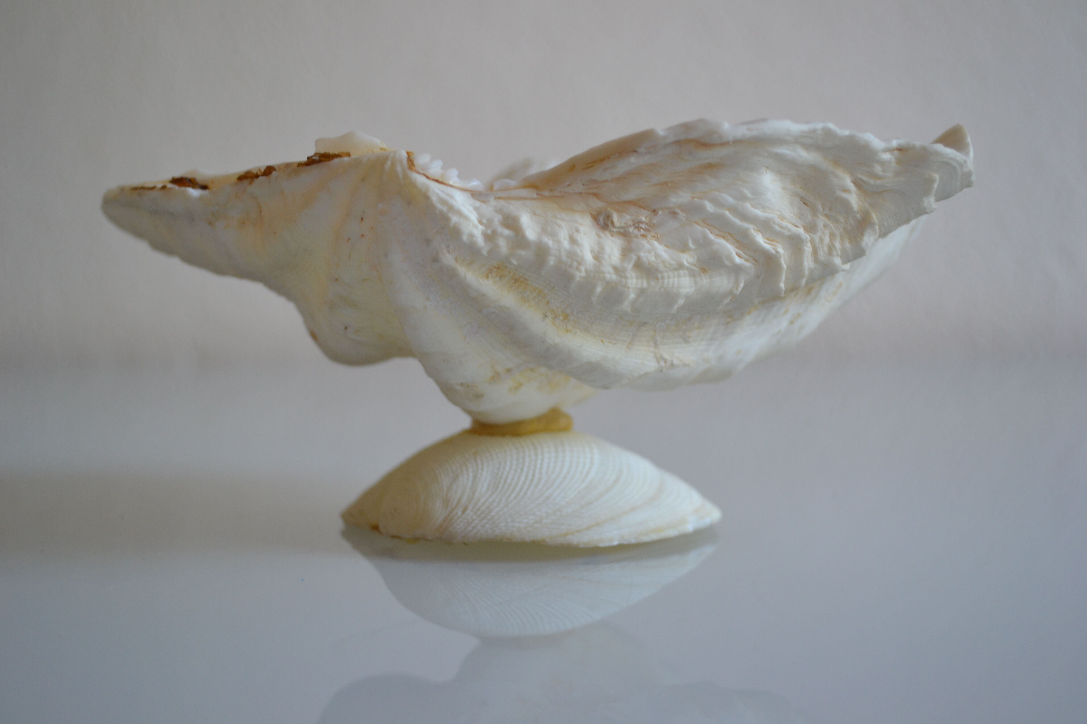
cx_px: 544
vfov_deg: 29.9
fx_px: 1359
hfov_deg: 43.6
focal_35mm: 45
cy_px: 362
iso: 400
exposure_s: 1/30
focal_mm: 30
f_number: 4.5
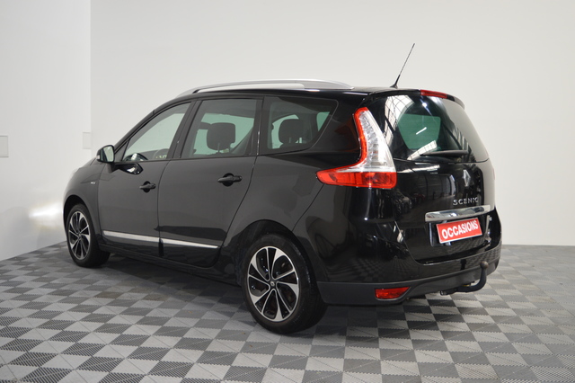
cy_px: 192
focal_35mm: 36
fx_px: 575
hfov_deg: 53.2
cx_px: 288
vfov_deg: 36.8
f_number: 4
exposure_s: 1/60
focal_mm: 24
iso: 450
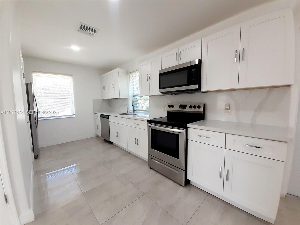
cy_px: 112
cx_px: 150
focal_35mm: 13
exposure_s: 1/60
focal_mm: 1.13
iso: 64
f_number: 2.2
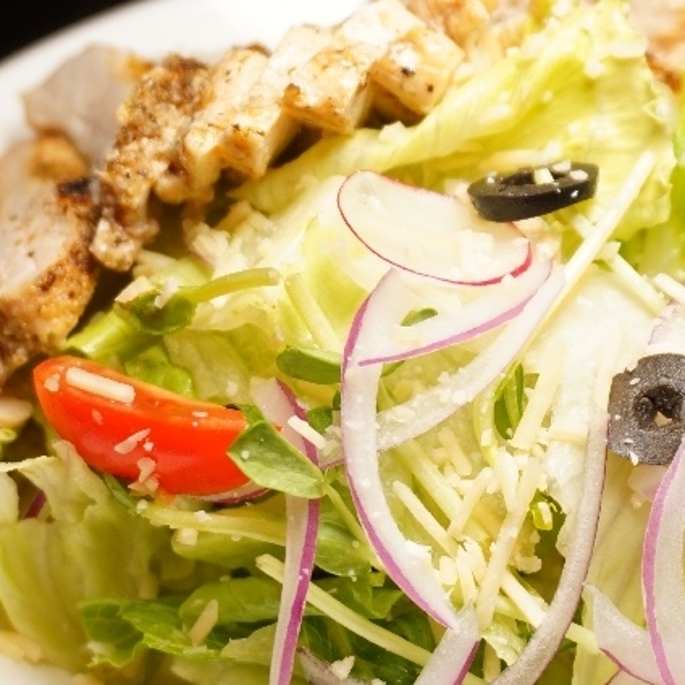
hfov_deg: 21.5
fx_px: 1791
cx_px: 515
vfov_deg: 21.6
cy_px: 419
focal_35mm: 80
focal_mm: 26
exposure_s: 1/60
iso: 200
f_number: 4.5
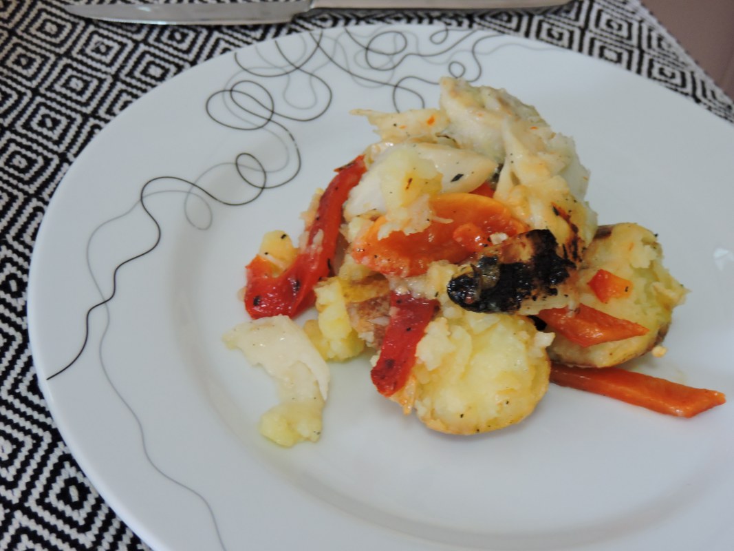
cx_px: 367
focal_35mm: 50
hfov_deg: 38.2
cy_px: 276
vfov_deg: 29.1
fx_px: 1060
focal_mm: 8.9
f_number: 3.6
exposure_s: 1/25
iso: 400
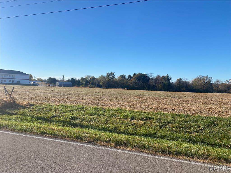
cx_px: 116
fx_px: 174
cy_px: 86
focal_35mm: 26
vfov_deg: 53.1
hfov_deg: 67.3
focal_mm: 4.25
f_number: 1.8
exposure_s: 1/2890
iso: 32
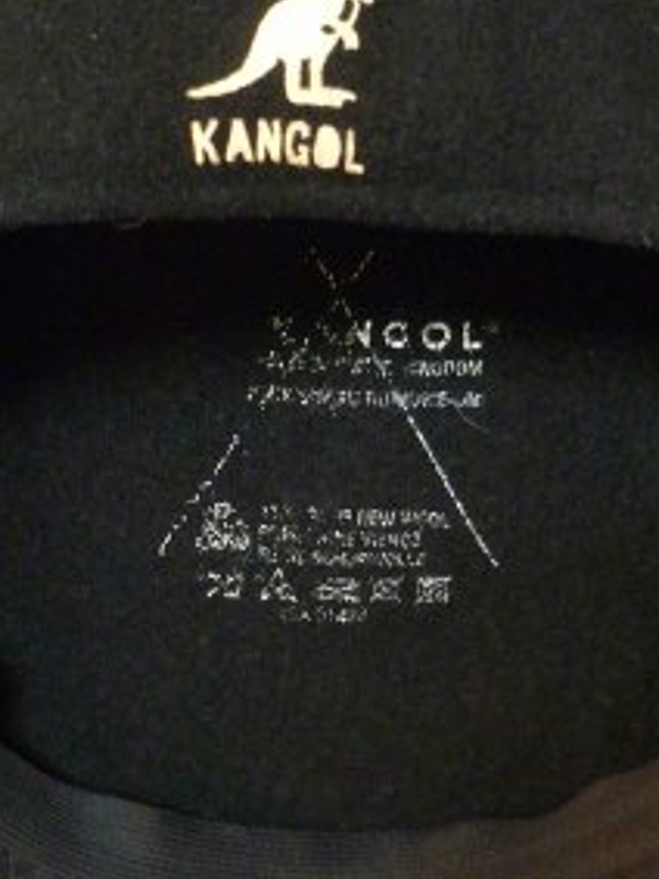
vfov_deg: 27.7
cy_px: 512
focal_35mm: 70
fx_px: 1778
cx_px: 348
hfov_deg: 21.0
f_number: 2.8
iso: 400
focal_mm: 5.5
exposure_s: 1/8
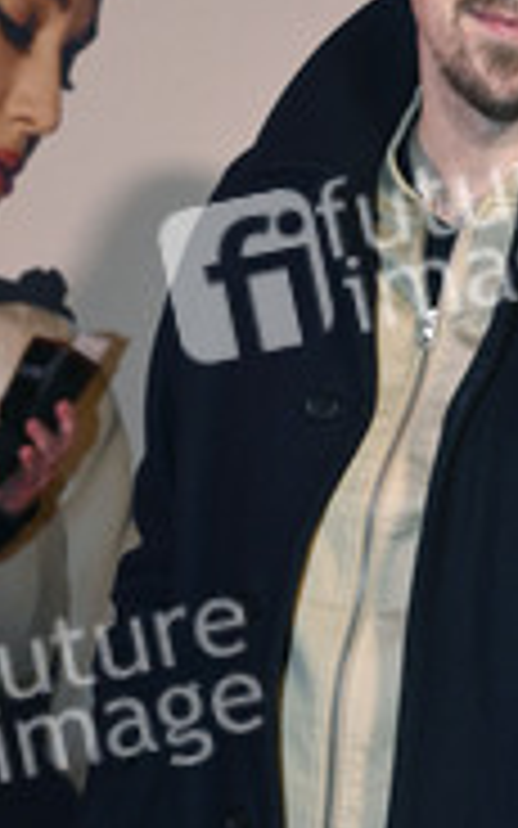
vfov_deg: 15.2
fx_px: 3094
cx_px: 523
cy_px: 482
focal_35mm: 137
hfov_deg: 9.5
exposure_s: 1/200
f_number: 5.6
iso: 800
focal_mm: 62
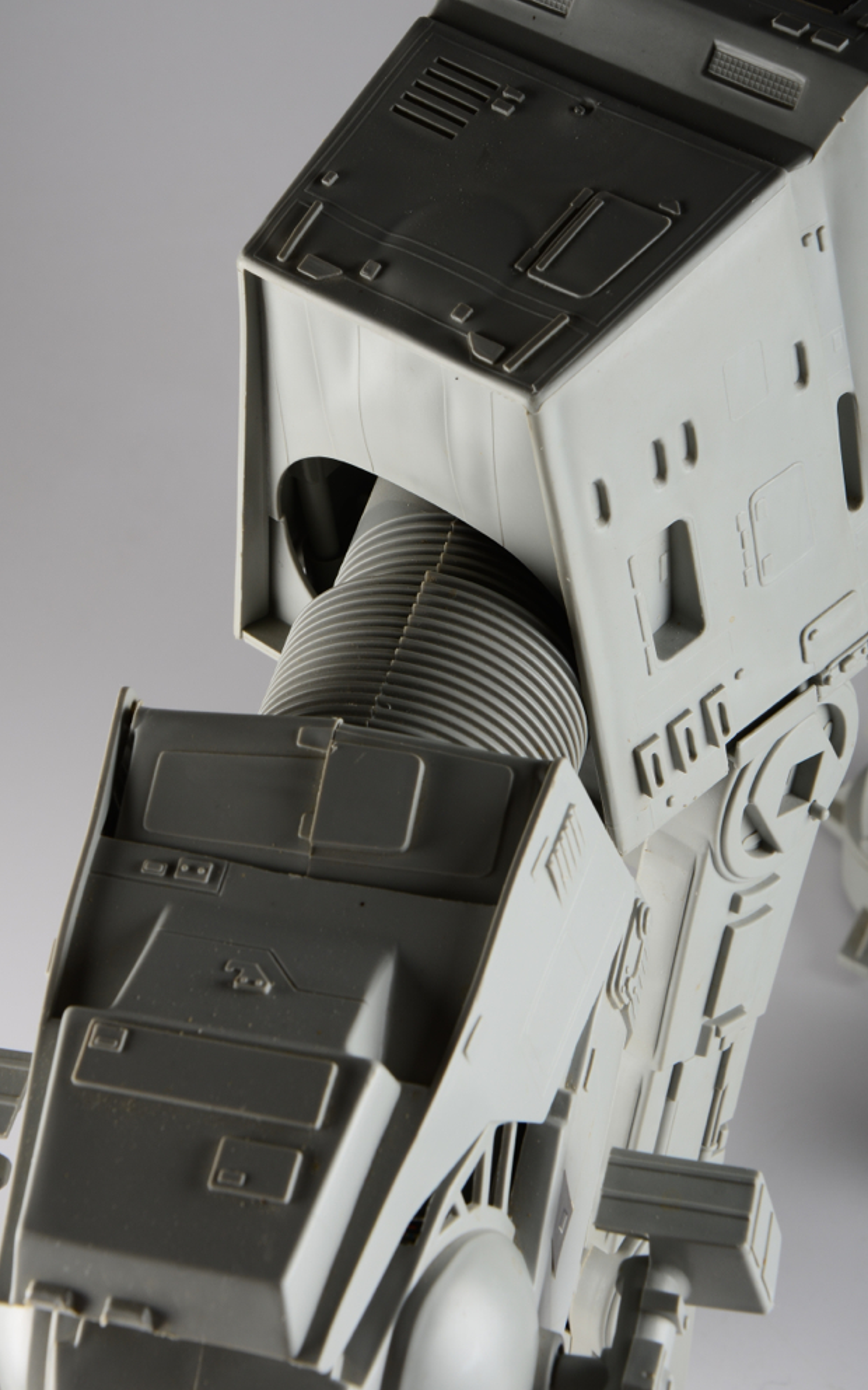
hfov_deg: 16.3
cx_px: 440
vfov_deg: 25.8
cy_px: 694
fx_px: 3028
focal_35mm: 80
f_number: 13
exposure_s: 1/200
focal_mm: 52
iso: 100
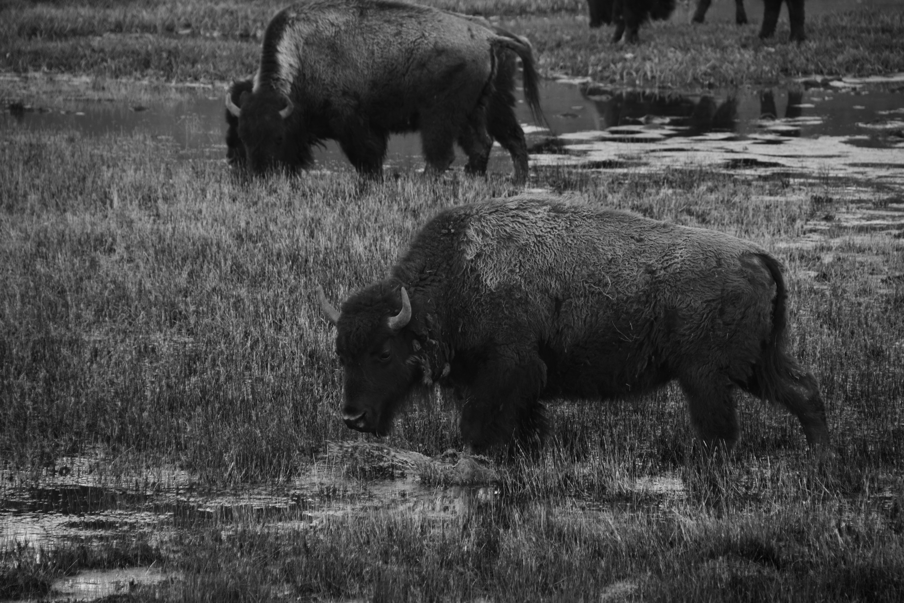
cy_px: 302
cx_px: 452
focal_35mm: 278
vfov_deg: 5.0
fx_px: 6968
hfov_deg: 7.4
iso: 100
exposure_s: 1/250
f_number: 6
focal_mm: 185
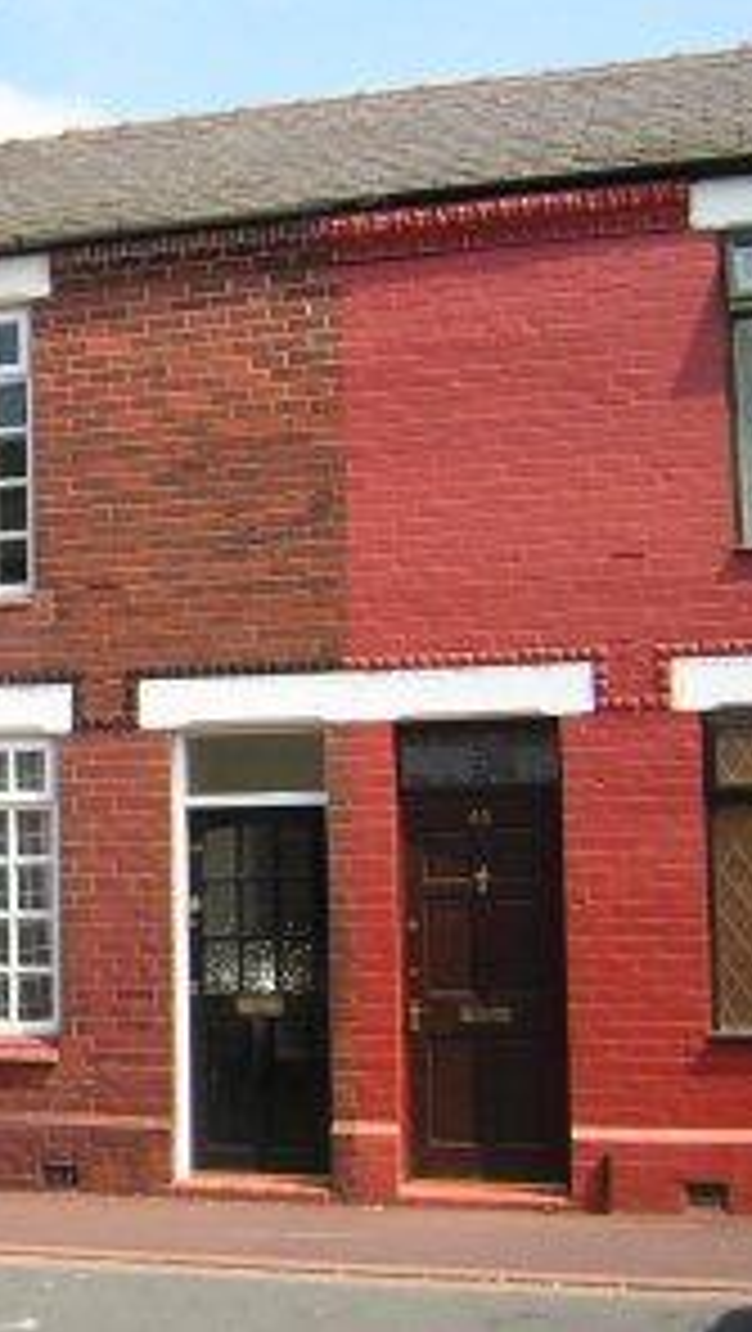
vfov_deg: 39.1
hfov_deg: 22.0
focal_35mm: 53
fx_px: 1875
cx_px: 27
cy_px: 662
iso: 100
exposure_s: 1/173
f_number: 5.2
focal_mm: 4.7
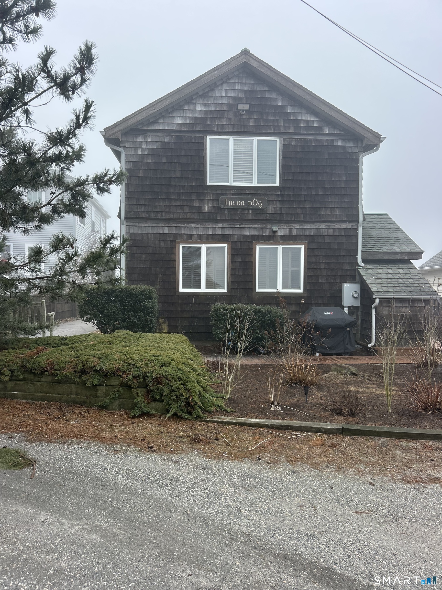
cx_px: 221
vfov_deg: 67.3
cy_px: 295
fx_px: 443
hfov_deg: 53.1
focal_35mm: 26
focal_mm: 5.7
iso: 50
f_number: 1.5
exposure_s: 1/1724
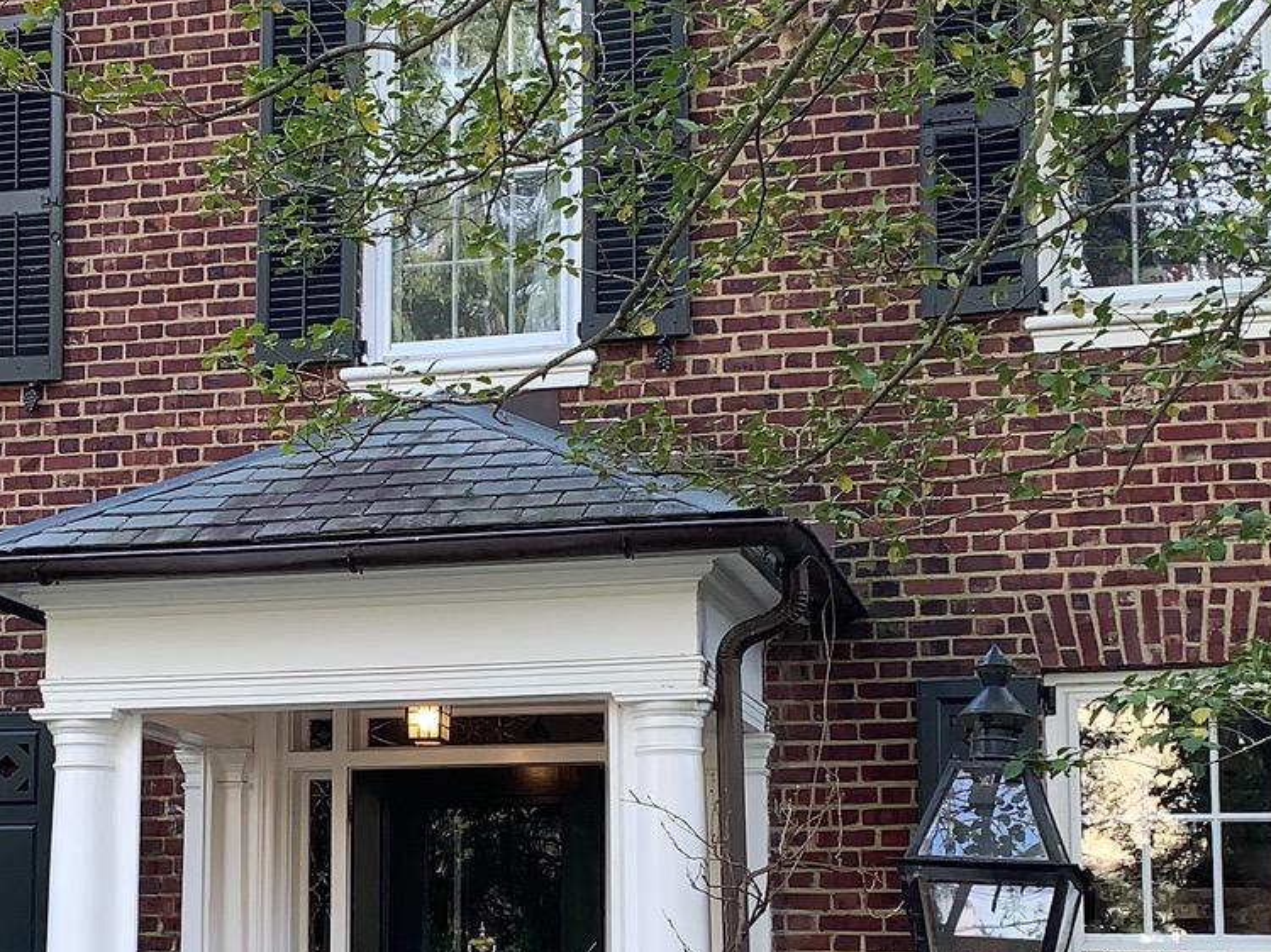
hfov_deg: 27.1
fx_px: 2606
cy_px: 635
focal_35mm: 71
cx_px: 366
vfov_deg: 20.6
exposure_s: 1/122
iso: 25
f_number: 1.8
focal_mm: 4.25
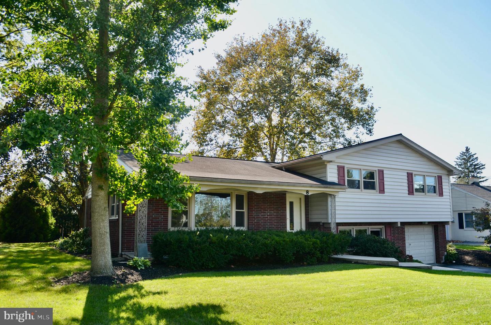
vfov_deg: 47.7
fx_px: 367
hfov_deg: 67.5
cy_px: 162
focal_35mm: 27
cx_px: 246
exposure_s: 1/200
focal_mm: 18
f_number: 7.1
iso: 200
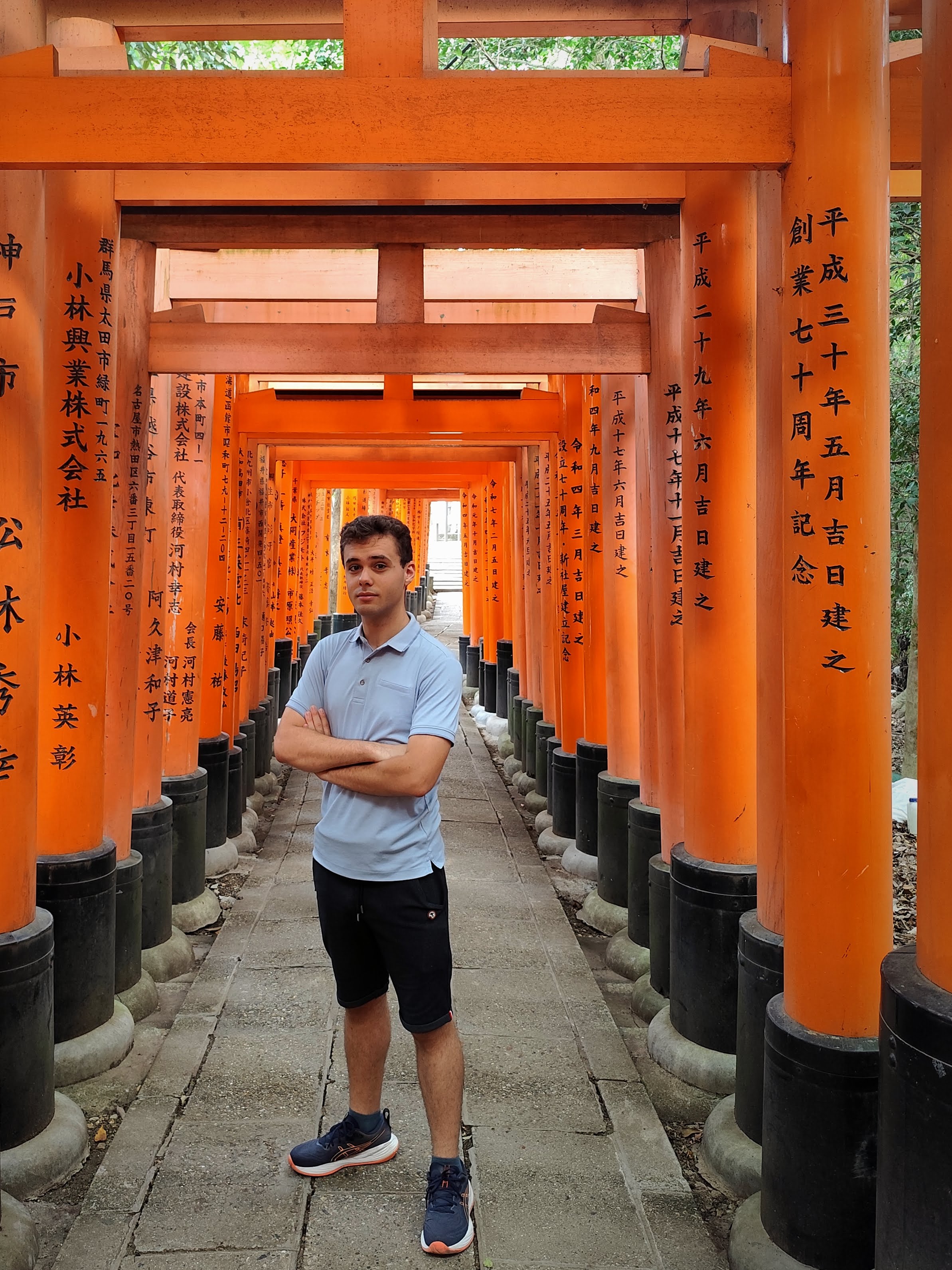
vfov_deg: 61.7
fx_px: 1063
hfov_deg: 47.9
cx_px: 370
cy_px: 622
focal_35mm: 29
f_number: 1.65
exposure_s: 1/24
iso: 800
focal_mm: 6.19
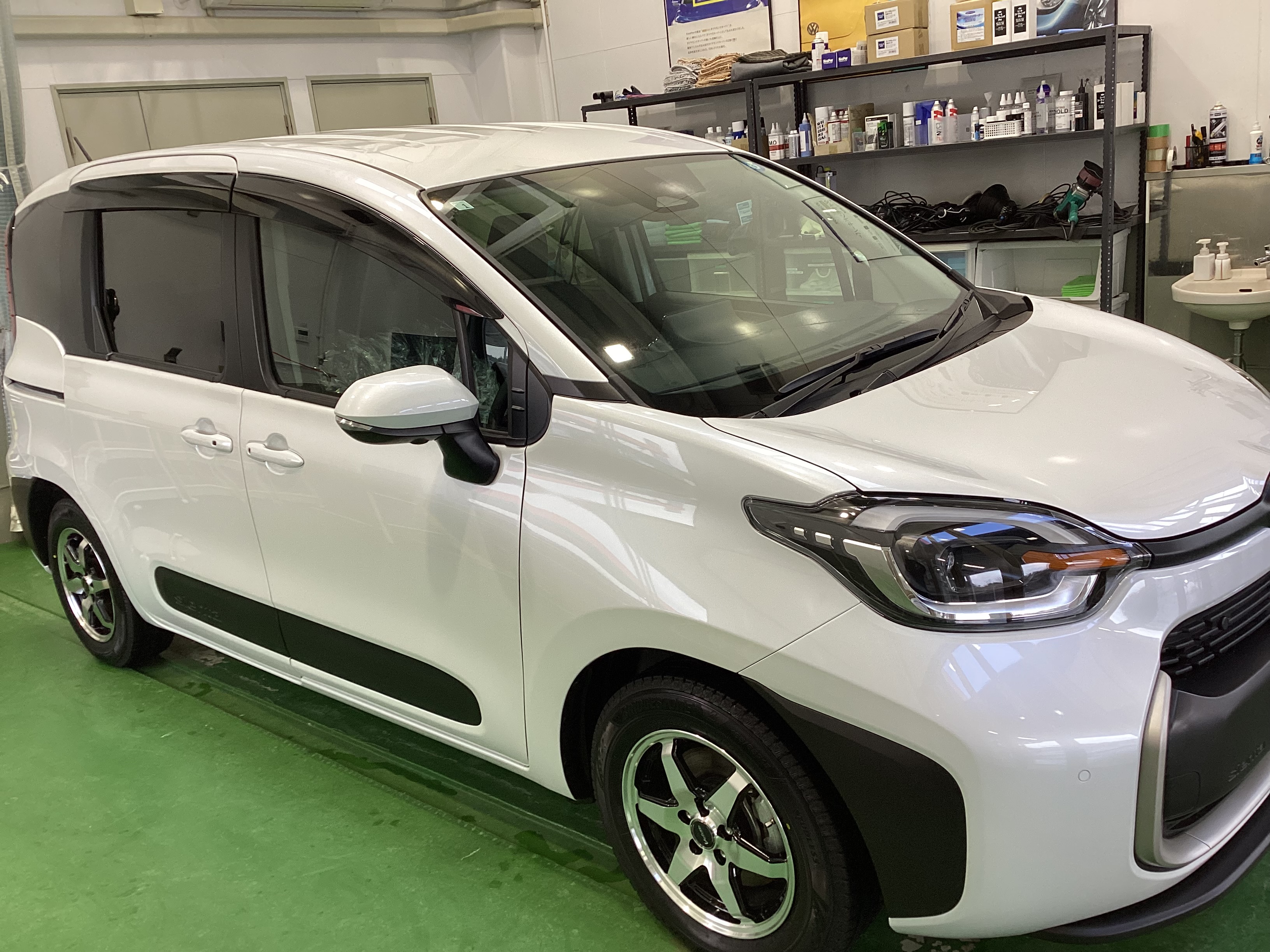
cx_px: 635
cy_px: 476
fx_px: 1137
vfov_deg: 45.4
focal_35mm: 31
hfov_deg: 58.4
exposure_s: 1/120
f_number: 2.4
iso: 80
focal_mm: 3.3
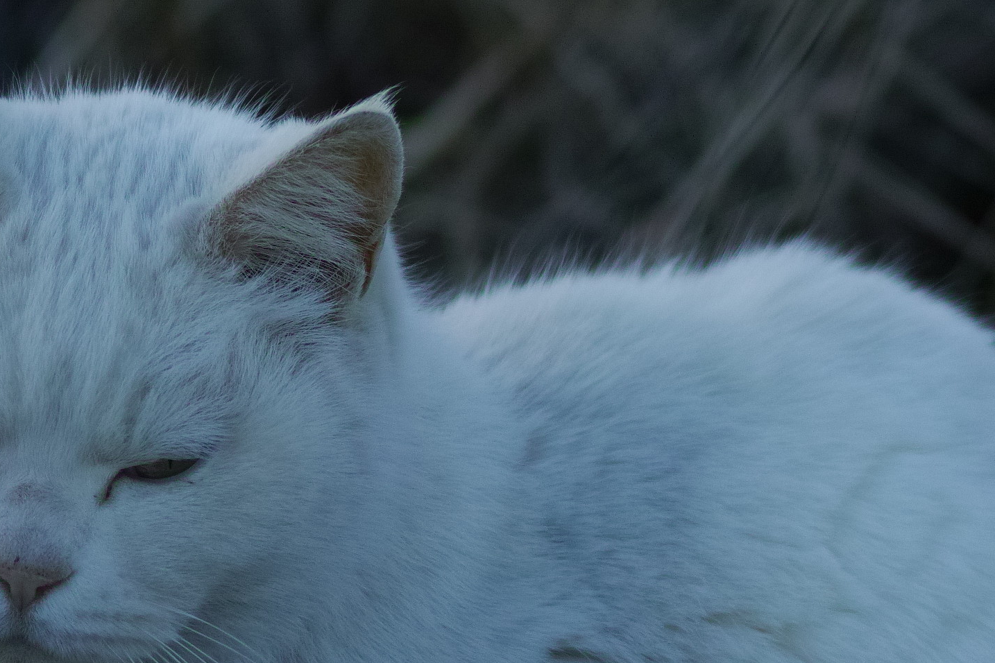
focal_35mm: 488
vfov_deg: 2.8
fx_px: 13487
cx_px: 96
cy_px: 499
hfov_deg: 4.2
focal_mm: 85
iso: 100
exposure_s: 1/1600
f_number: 2
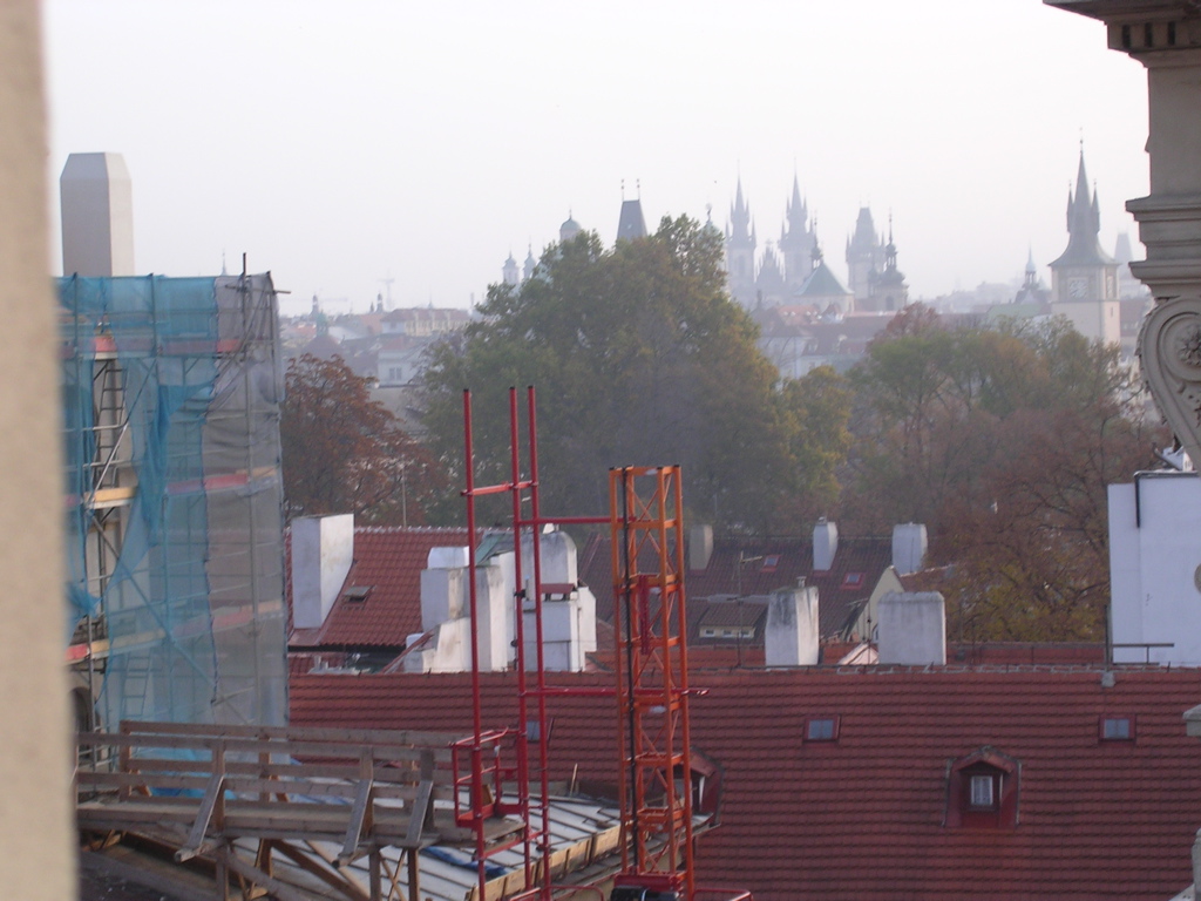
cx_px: 600
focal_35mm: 115
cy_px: 450
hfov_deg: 17.1
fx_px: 3990
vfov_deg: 12.9
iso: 100
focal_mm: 17.4
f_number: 4.9
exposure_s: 1/64.4
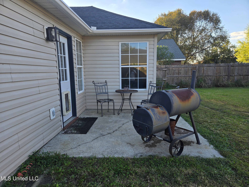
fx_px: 165
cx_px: 124
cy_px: 94
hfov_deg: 73.9
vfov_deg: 58.9
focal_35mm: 23
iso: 25
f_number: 1.8
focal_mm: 5.4
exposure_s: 1/475
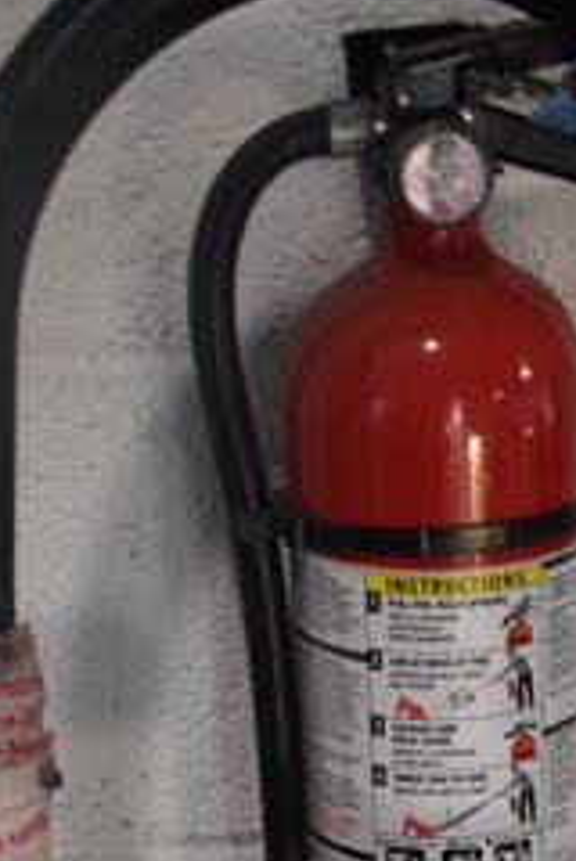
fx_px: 2465
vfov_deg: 17.6
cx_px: 421
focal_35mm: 103
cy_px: 1328
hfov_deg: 13.3
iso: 800
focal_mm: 18
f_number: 3.5
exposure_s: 1/250
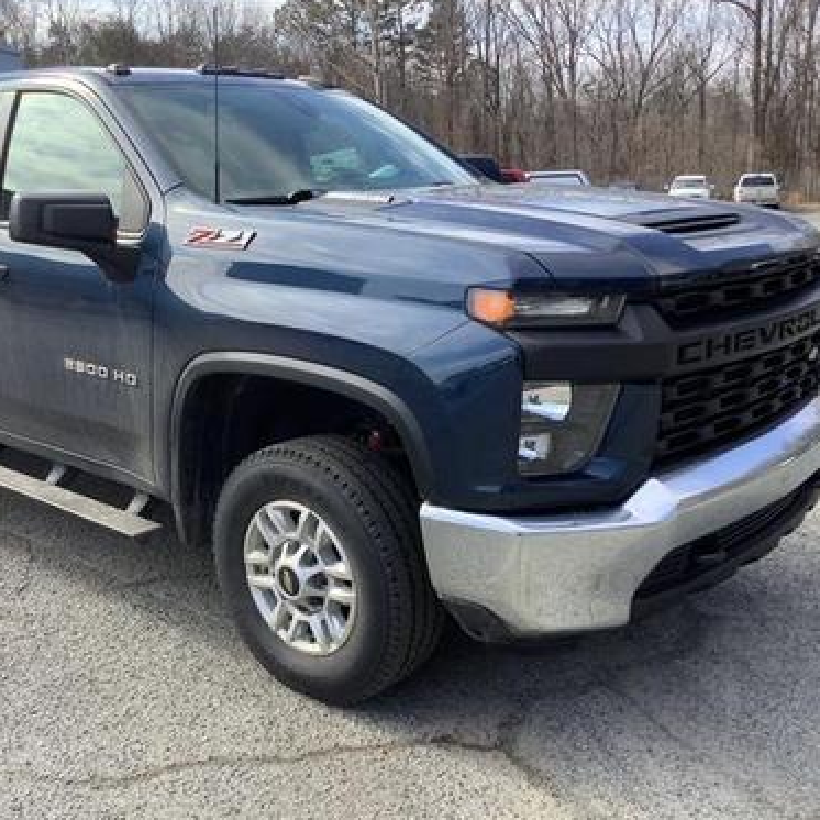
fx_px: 992
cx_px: 336
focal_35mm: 37
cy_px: 409
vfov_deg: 44.9
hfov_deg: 44.7
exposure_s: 1/365
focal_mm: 3.3
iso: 25
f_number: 2.4
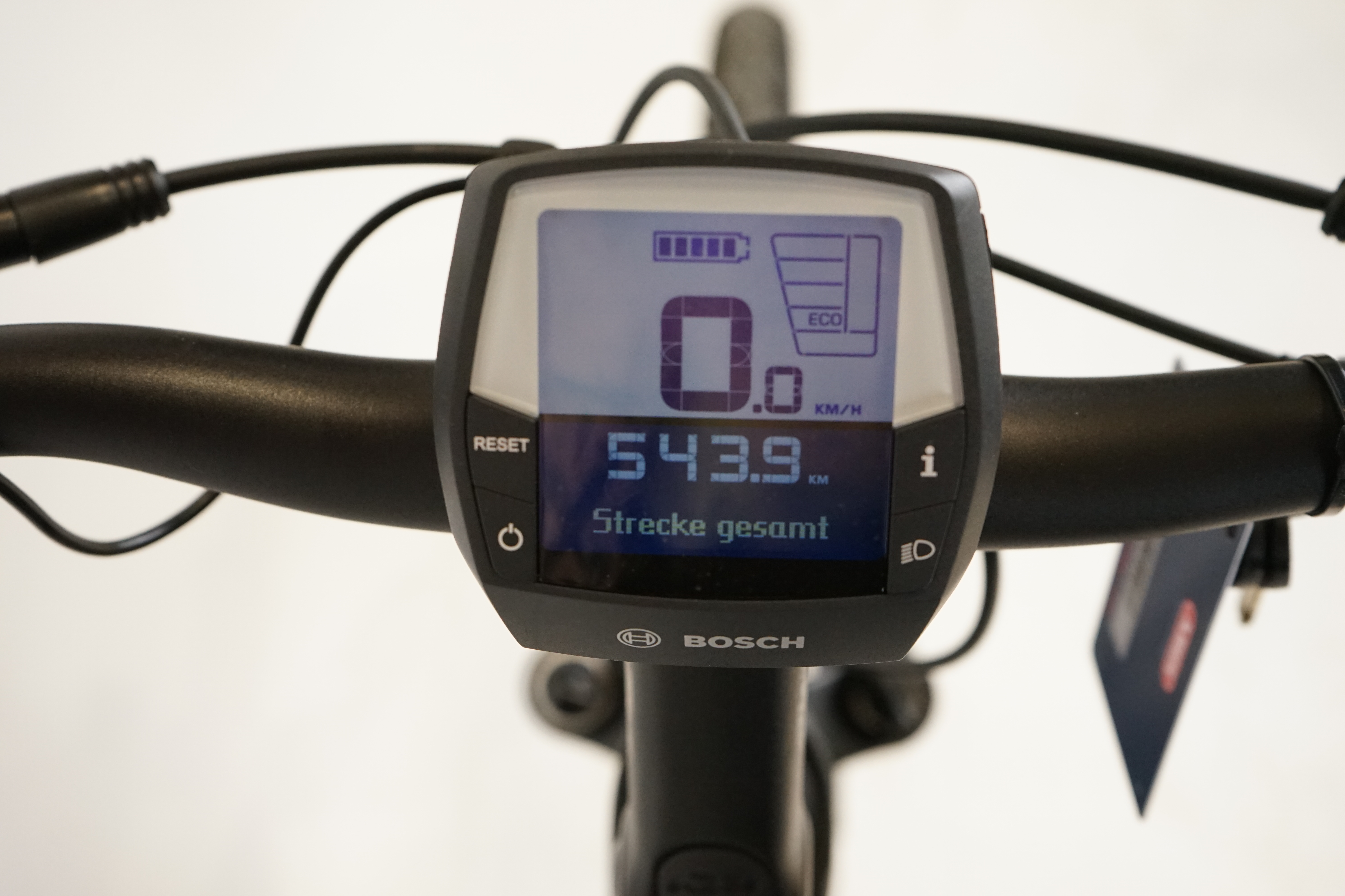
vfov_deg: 30.5
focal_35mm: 44
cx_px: 672
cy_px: 448
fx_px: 1644
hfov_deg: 44.5
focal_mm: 44
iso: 3200
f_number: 6.3
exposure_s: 1/200
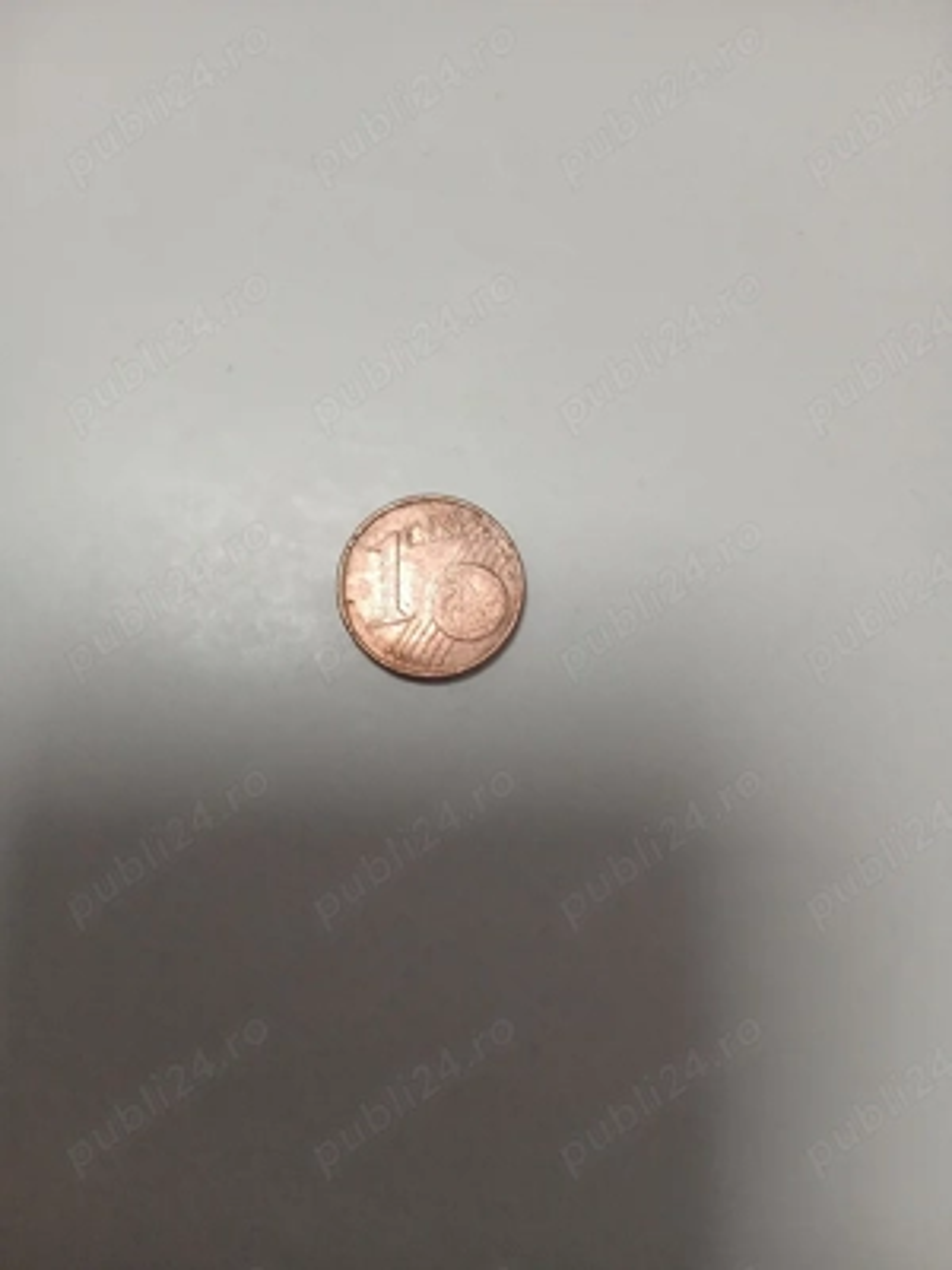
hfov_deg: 53.1
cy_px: 635
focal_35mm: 26
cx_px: 476
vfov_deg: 67.3
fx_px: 953
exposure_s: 1/50.3
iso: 125
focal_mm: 3.98
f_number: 1.8
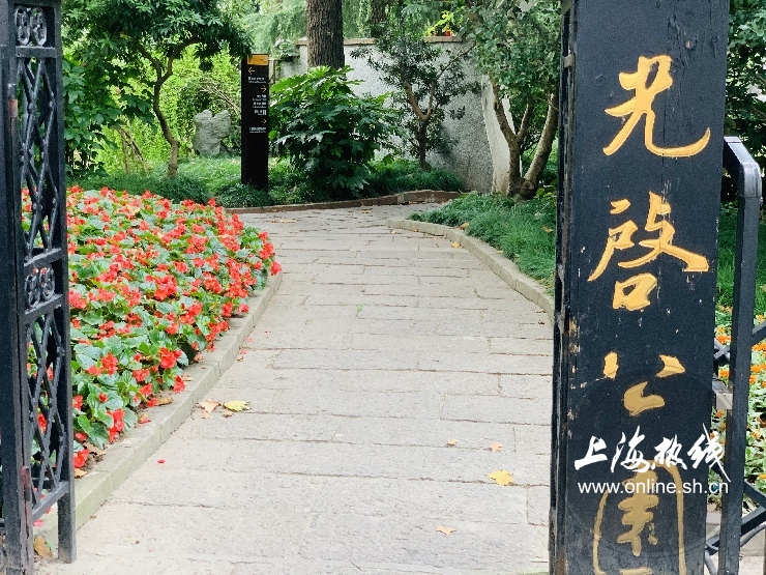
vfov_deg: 28.0
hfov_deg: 36.8
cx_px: 383
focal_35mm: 52
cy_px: 288
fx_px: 1151
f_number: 2.4
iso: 125
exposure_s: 1/102
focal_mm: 6
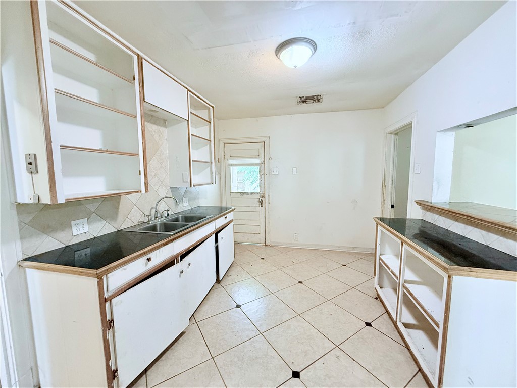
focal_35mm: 14
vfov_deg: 85.7
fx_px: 209
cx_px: 258
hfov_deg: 102.1
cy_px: 194
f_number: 2.2
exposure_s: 1/60
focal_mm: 2.22
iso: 500
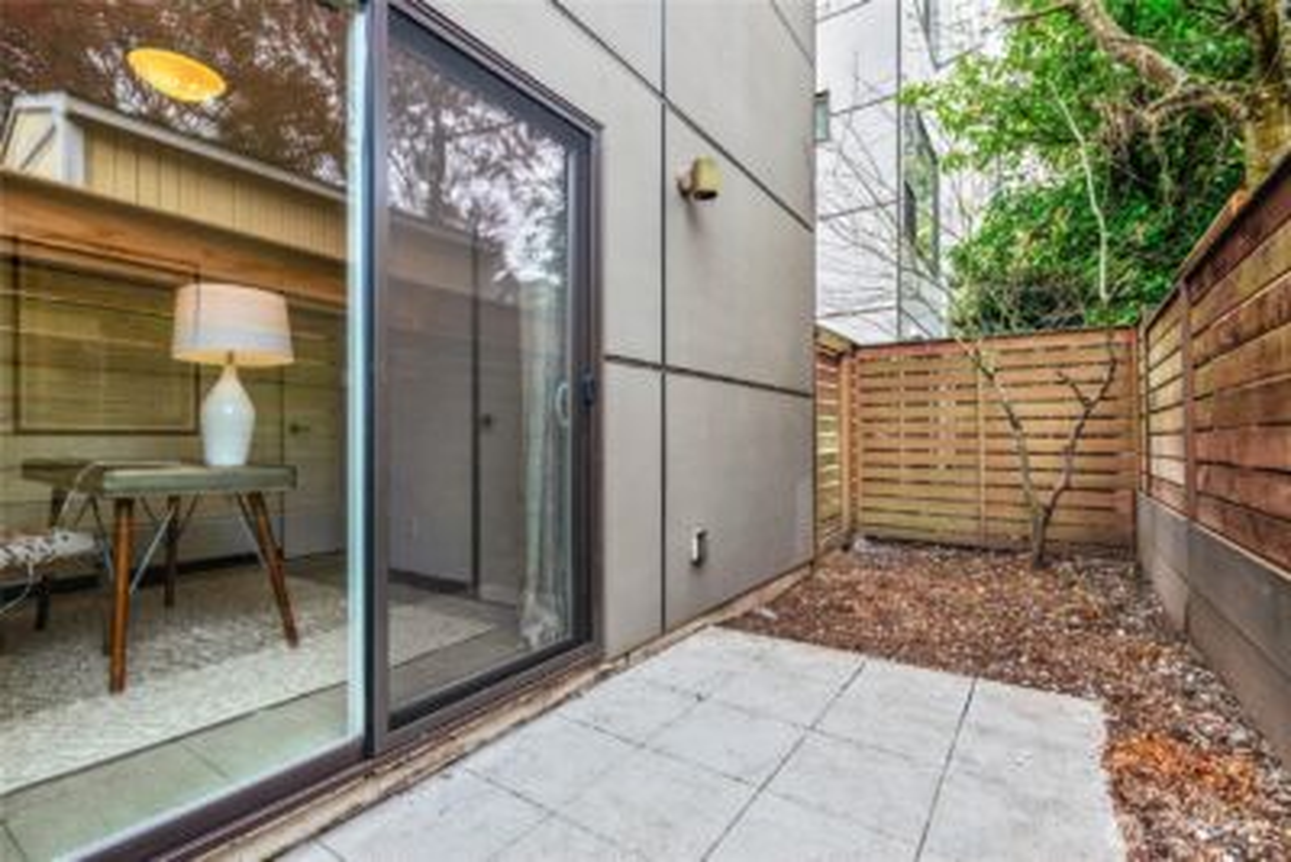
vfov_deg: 70.5
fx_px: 610
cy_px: 431
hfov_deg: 93.3
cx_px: 646
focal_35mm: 17
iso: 250
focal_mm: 17
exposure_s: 1/125
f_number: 7.1
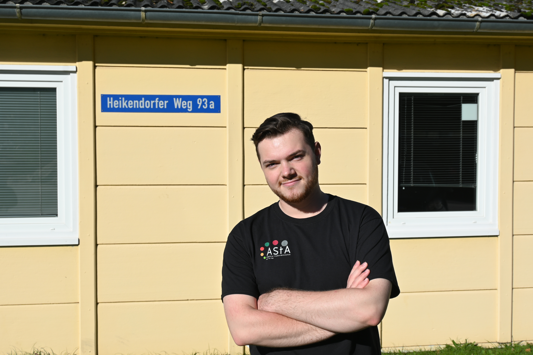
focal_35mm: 45
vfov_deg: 29.9
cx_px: 266
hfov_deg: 43.6
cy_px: 178
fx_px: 666
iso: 100
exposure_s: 1/500
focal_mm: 30
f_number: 8
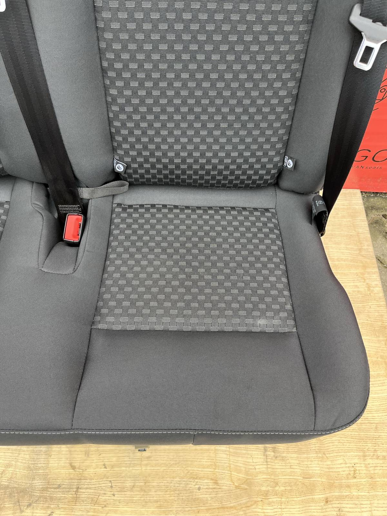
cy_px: 258
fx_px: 388
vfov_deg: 67.3
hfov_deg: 53.1
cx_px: 194
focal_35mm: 26
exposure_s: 1/164
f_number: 1.6
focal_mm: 5.1
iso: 64
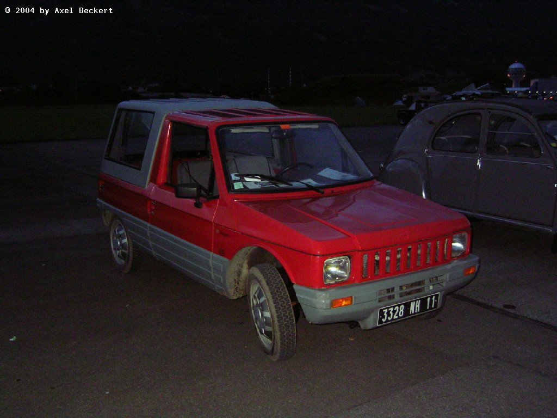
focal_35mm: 37
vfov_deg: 38.7
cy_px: 209
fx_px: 595
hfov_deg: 50.1
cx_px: 278
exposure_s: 1/31.7
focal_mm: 5.9
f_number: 3
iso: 200
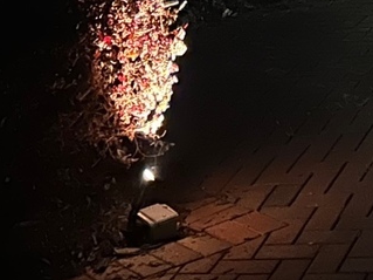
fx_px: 1217
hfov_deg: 15.2
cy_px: -303
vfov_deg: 11.6
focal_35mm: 113
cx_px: 664
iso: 2000
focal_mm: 6.86
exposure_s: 1/15
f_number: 1.78
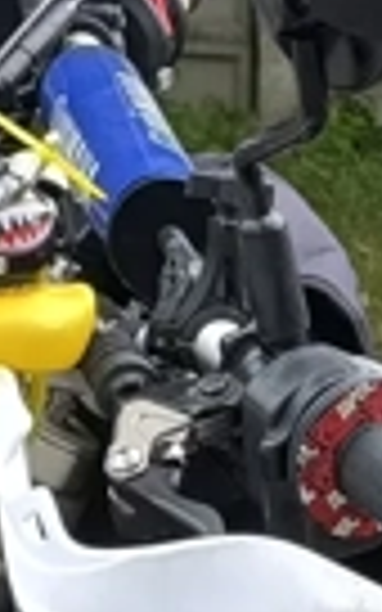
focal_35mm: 179
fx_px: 2982
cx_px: 661
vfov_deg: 10.1
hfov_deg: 7.2
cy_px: 1526
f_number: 1.65
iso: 50
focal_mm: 6.14
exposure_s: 1/178
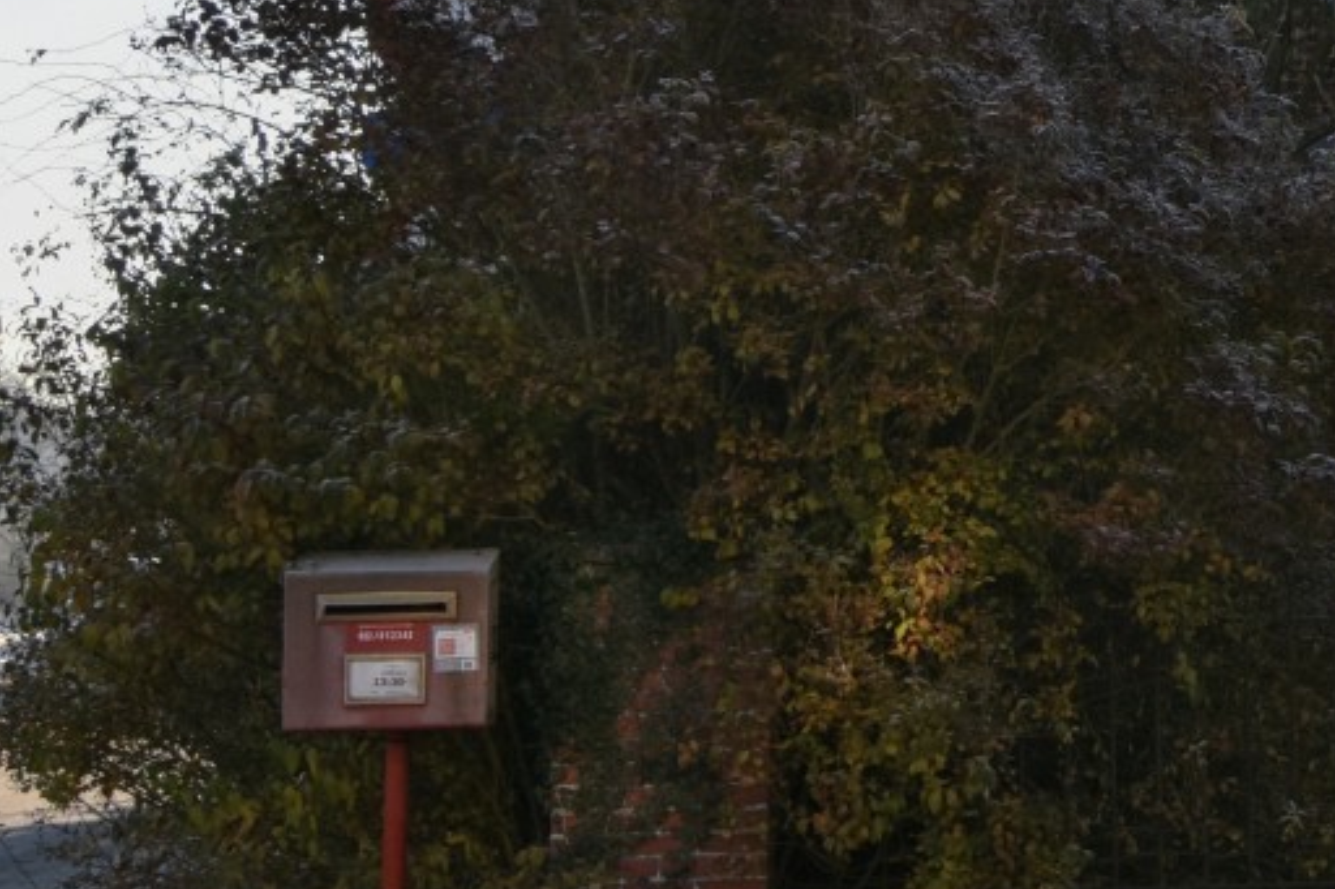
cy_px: -10
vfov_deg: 10.2
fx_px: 4930
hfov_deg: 14.3
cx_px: 2062
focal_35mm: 133
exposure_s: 1/200
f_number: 7.1
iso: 160
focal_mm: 28
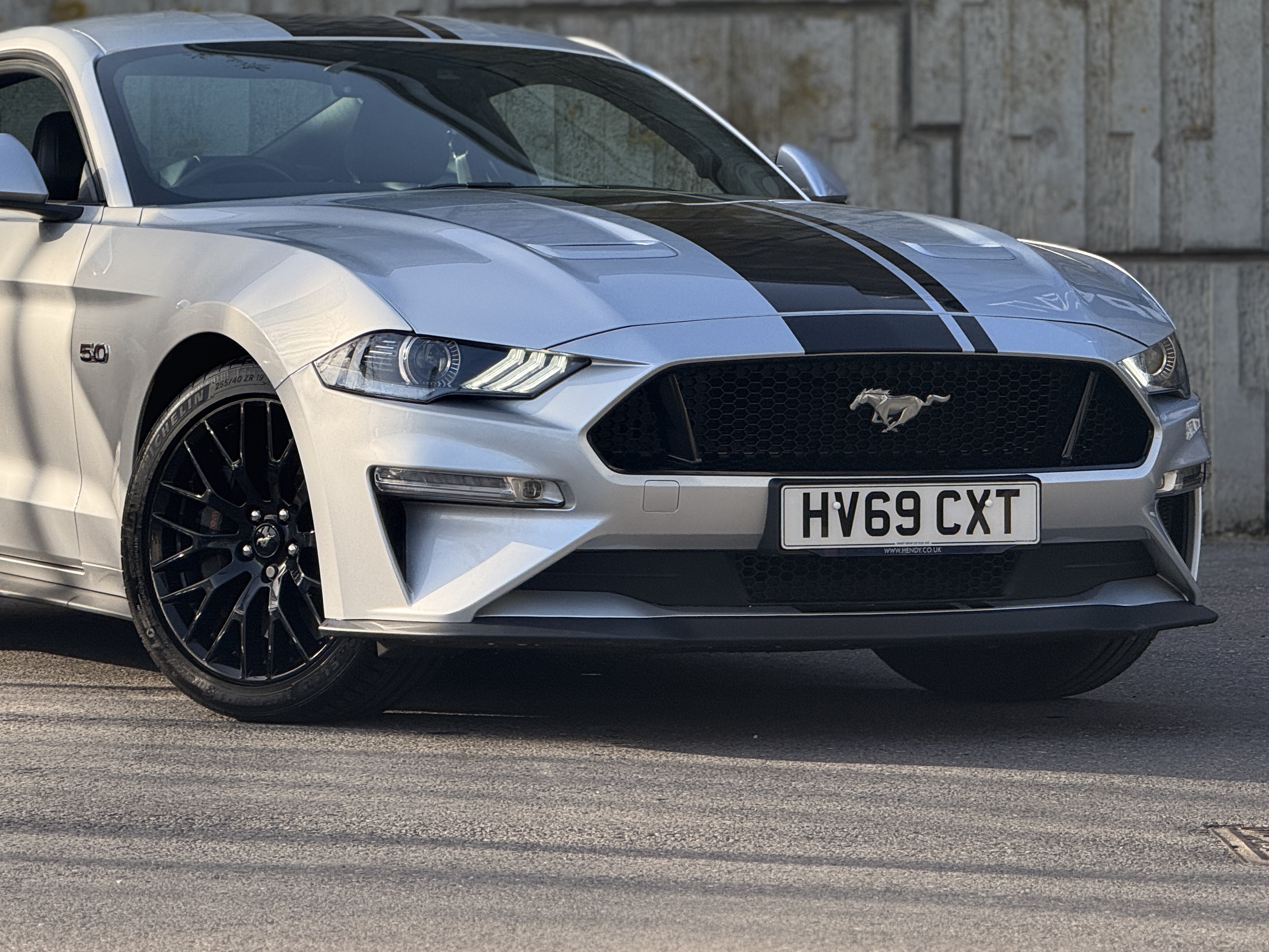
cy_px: 343
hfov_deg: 11.8
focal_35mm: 167
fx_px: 6122
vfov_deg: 8.9
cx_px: 413
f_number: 2.8
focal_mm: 15.66
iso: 64
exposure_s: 1/644
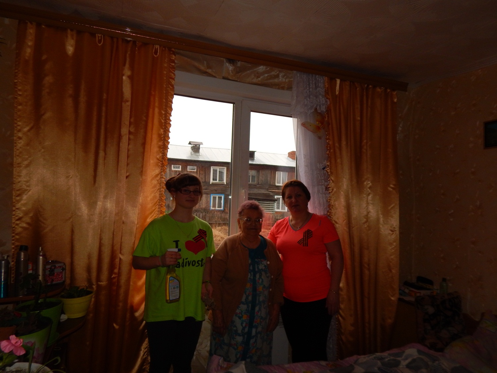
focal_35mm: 22
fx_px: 316
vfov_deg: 61.1
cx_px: 248
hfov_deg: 76.4
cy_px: 186
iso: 125
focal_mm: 4
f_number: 3
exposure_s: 1/100
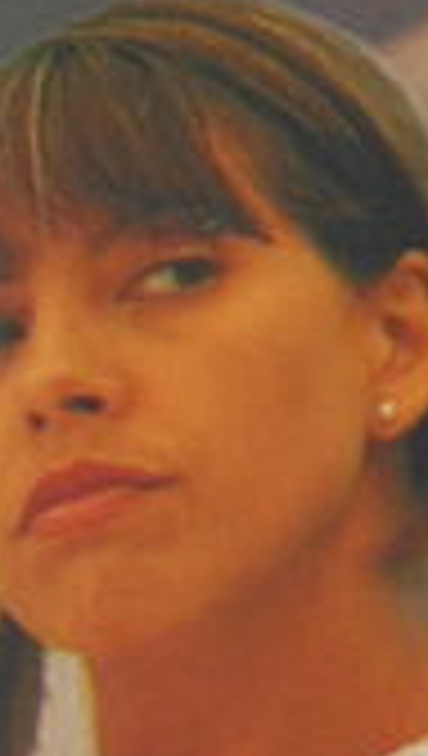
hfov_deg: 6.9
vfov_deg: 12.9
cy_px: -153
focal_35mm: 162
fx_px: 3255
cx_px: 1221
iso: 125
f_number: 3.2
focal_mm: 4.5
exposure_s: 1/30
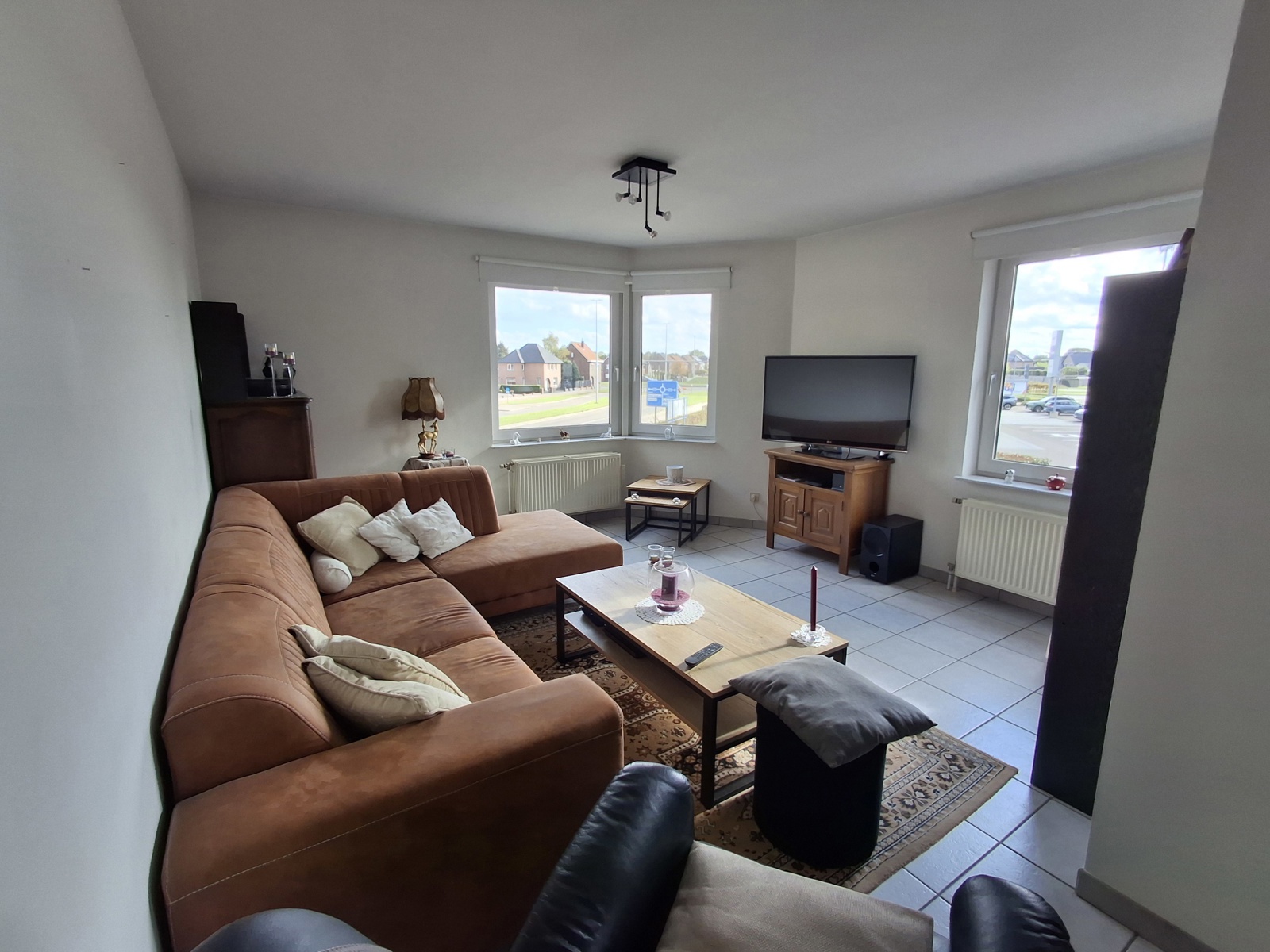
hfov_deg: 94.5
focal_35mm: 16
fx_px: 587
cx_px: 635
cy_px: 476
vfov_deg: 78.1
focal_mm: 1.64
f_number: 2.2
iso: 40
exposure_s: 1/178
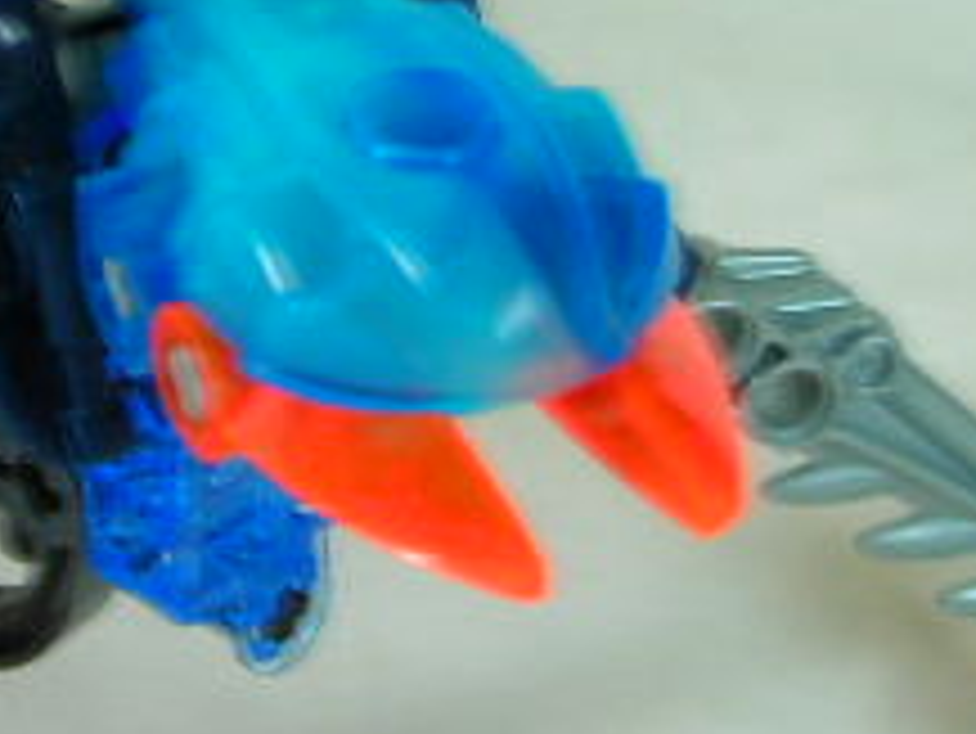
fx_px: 3160
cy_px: 122
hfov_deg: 17.5
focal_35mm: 112
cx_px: 319
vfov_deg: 13.2
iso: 50
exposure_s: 1/6.5
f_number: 3.2
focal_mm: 6.3
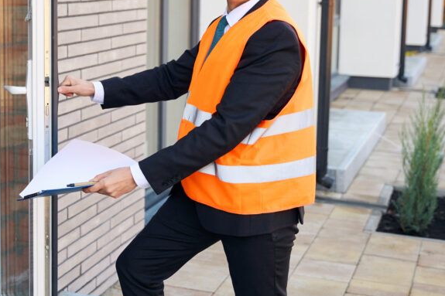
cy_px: 95
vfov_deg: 18.6
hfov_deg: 27.4
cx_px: 125
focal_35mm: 73
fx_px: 904
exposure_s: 1/320
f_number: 2.8
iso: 250
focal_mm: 41.1
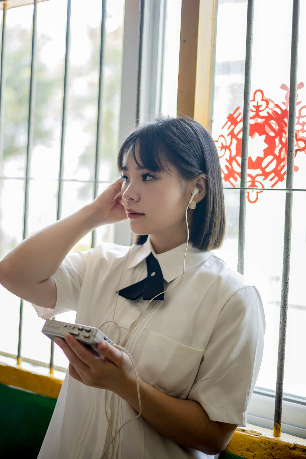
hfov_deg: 24.2
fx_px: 714
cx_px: 138
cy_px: 205
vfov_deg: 35.6
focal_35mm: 56
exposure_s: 1/60
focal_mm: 50
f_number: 1.8
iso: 100
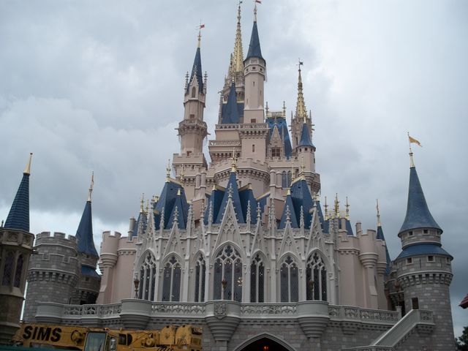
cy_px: 176
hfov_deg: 50.1
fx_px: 500
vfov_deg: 38.7
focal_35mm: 37
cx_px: 234
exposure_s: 1/125
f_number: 3.4
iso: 64
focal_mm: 7.9
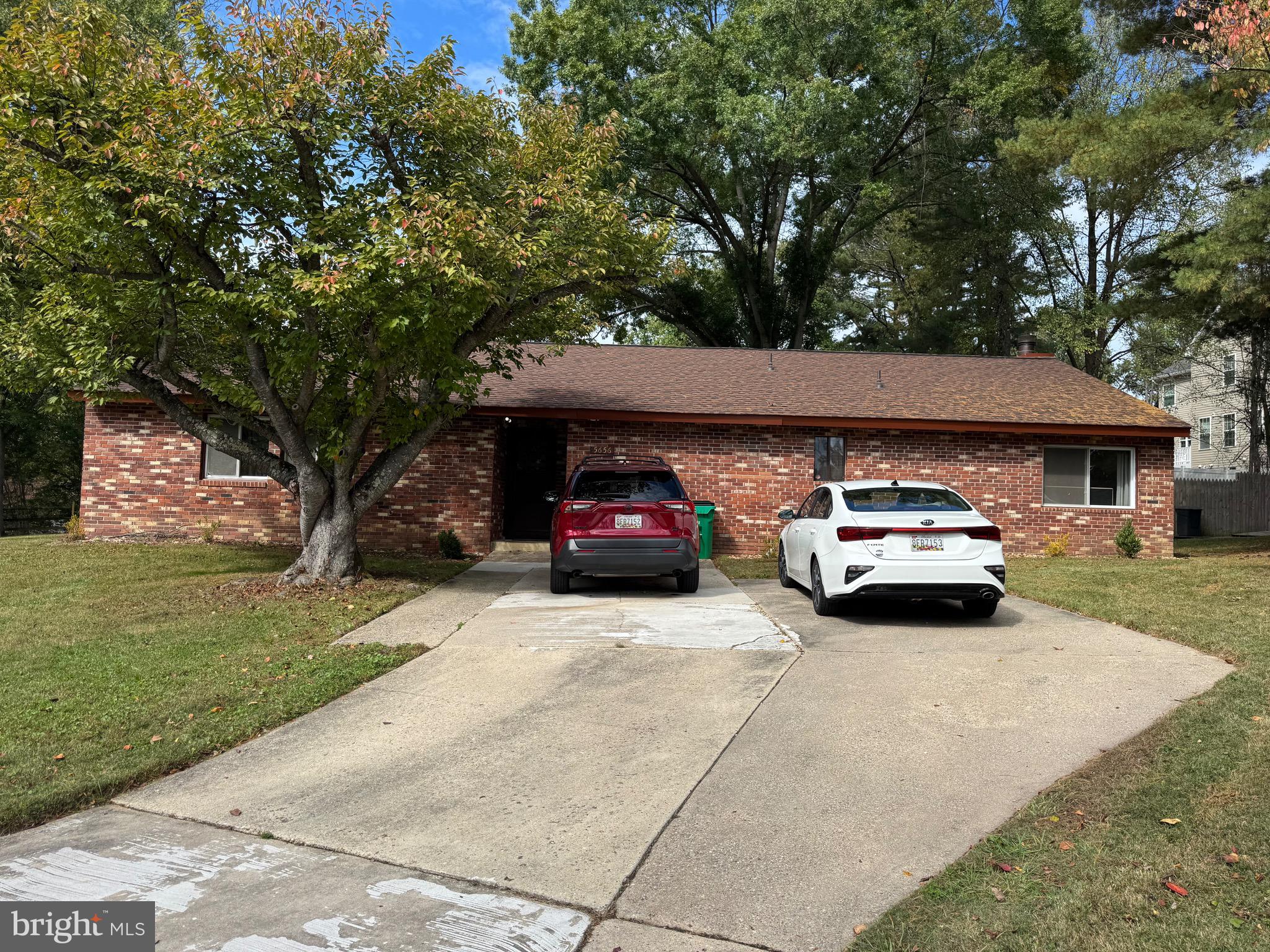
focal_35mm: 24
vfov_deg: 56.8
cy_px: 476
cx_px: 635
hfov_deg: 71.6
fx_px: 881
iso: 80
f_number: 1.78
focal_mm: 6.76
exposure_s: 1/2415
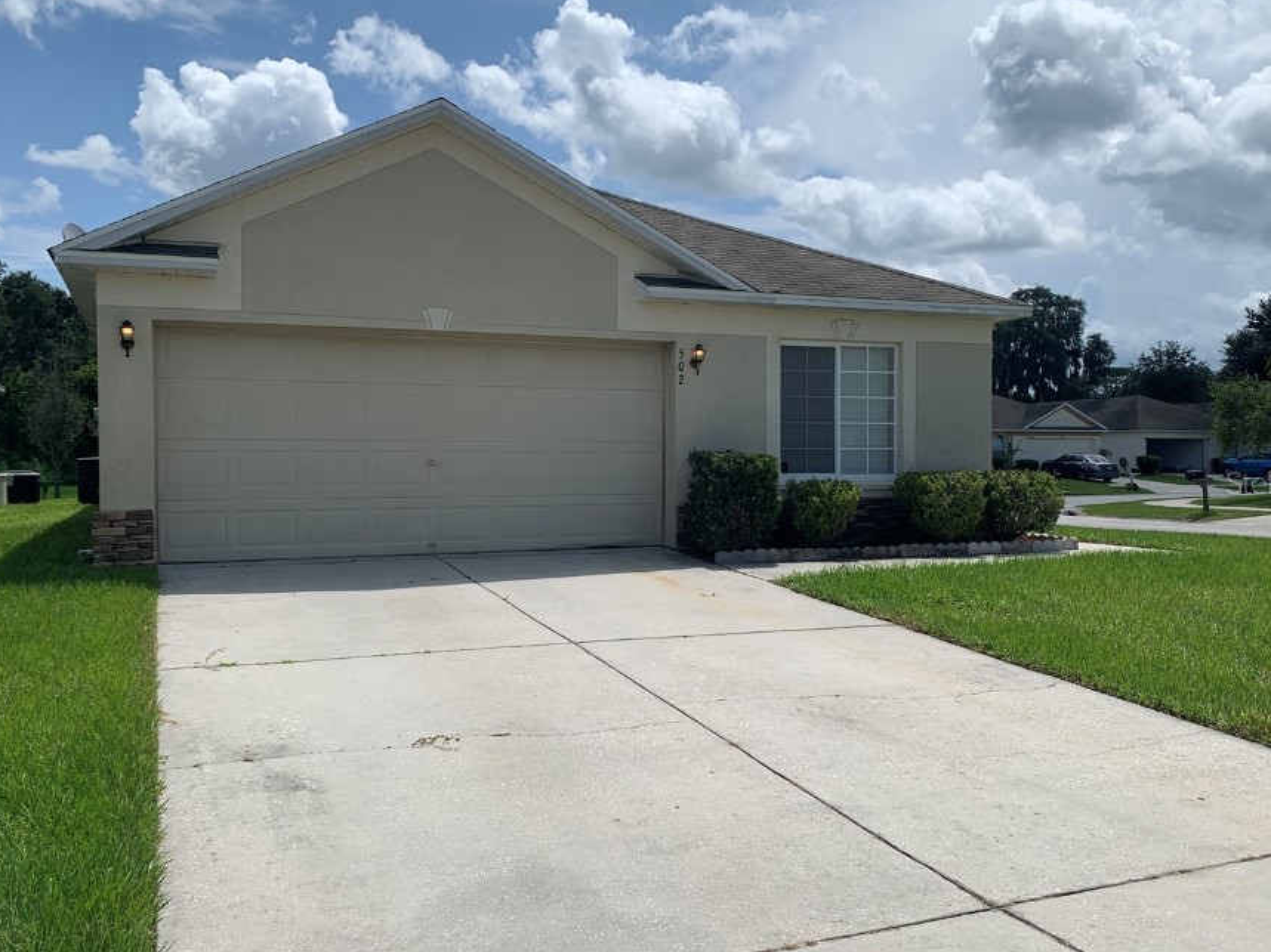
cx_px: 608
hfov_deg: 58.3
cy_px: 482
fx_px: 1138
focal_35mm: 31
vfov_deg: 45.4
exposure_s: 1/5128
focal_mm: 4.25
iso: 25
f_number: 1.8
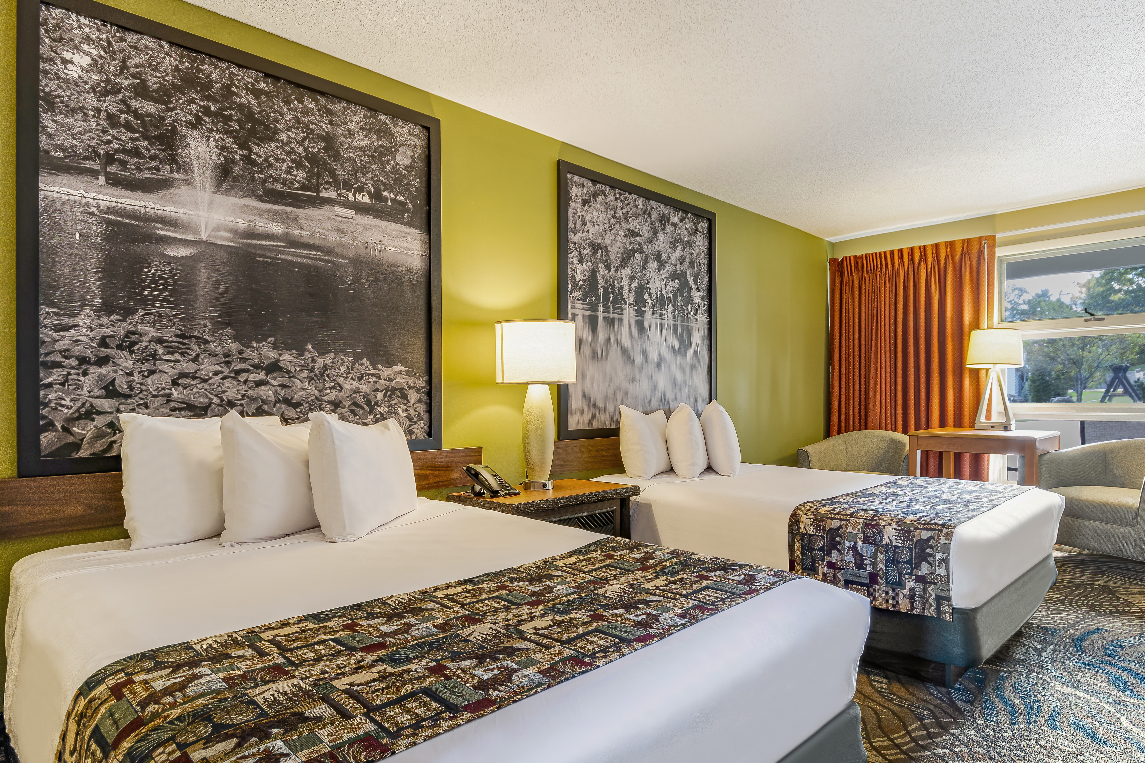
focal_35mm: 20
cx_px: 640
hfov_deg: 82.8
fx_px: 645
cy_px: 386
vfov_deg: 61.2
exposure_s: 1/2.5
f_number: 9
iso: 400
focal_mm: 11.5
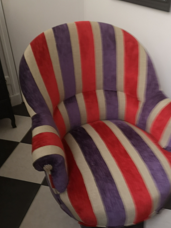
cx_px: 103
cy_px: 110
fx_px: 217
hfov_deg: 42.7
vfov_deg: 55.3
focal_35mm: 33
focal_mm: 5.58
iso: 500
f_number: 1.8
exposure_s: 1/20
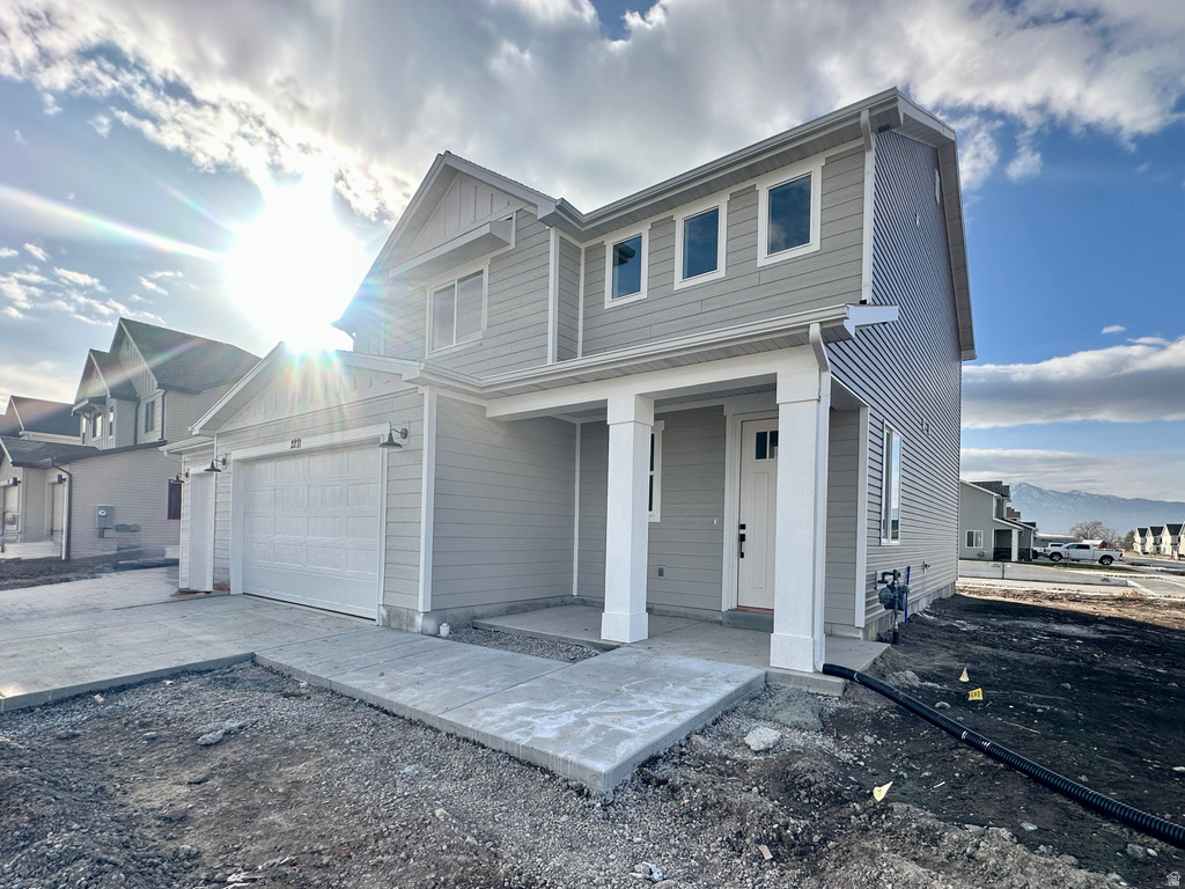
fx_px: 479
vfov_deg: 85.7
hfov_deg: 102.1
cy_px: 444
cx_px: 592
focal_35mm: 14
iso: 50
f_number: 2.2
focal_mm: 2.22
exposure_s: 1/1553
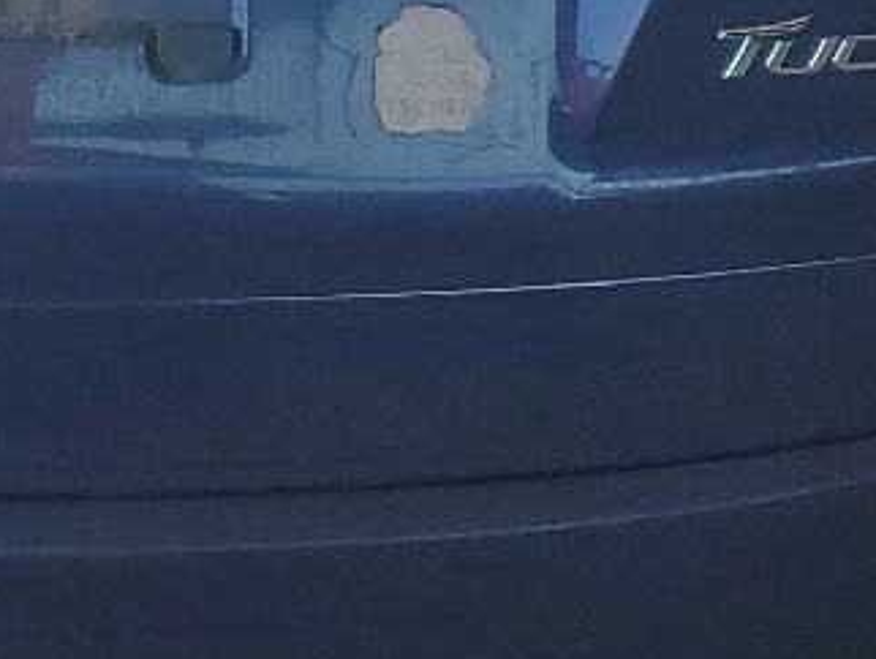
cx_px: -14
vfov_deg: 11.3
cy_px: -74
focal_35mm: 129
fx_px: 3267
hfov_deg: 15.0
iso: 50
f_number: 1.5
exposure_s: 1/909
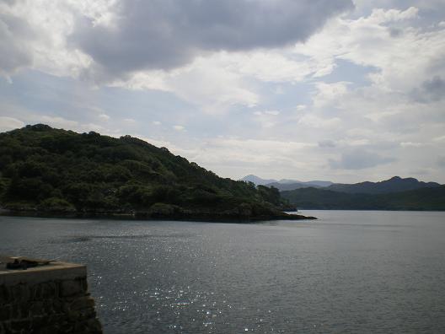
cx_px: 222
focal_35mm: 38
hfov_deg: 49.0
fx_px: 489
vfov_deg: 37.7
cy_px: 167
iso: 64
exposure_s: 1/800
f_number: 4.6
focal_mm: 6.3
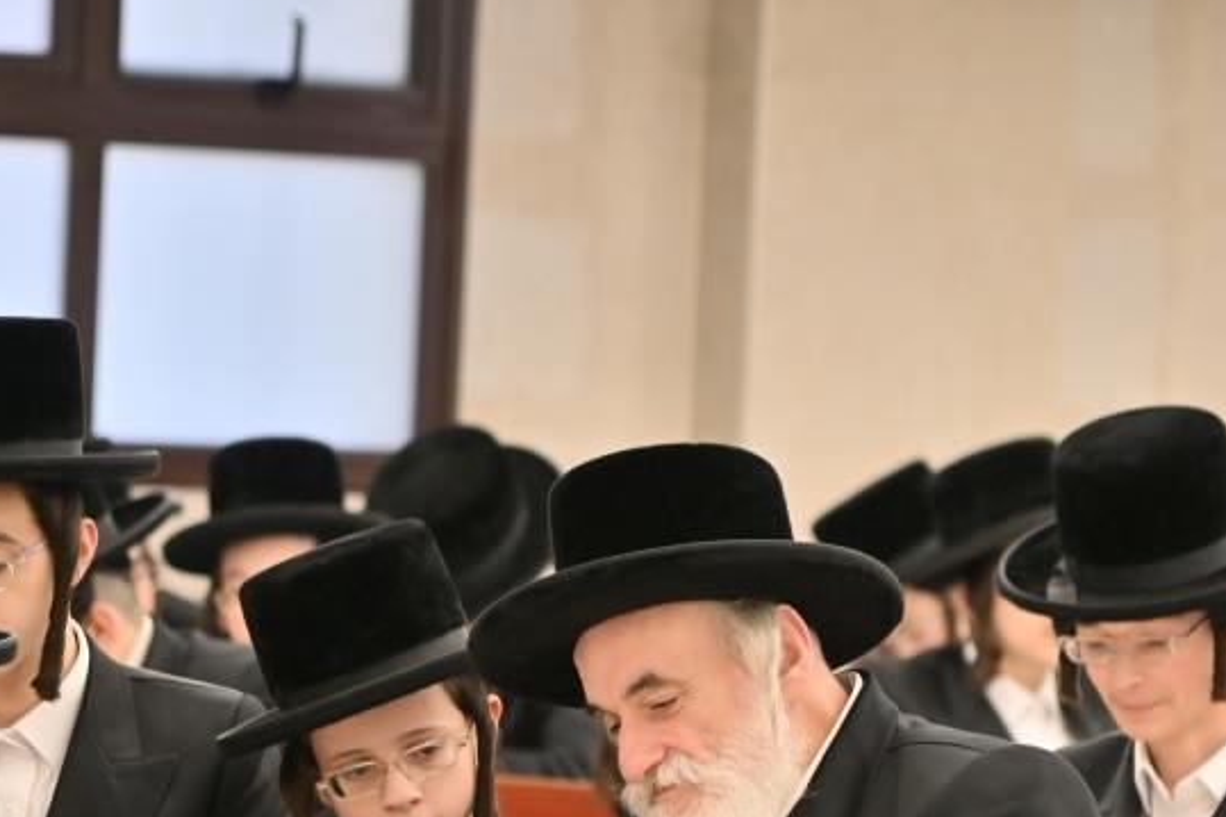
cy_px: 740
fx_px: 11643
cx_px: 607
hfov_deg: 6.0
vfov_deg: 4.0
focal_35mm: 342
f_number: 4
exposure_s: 1/200
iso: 250
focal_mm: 120
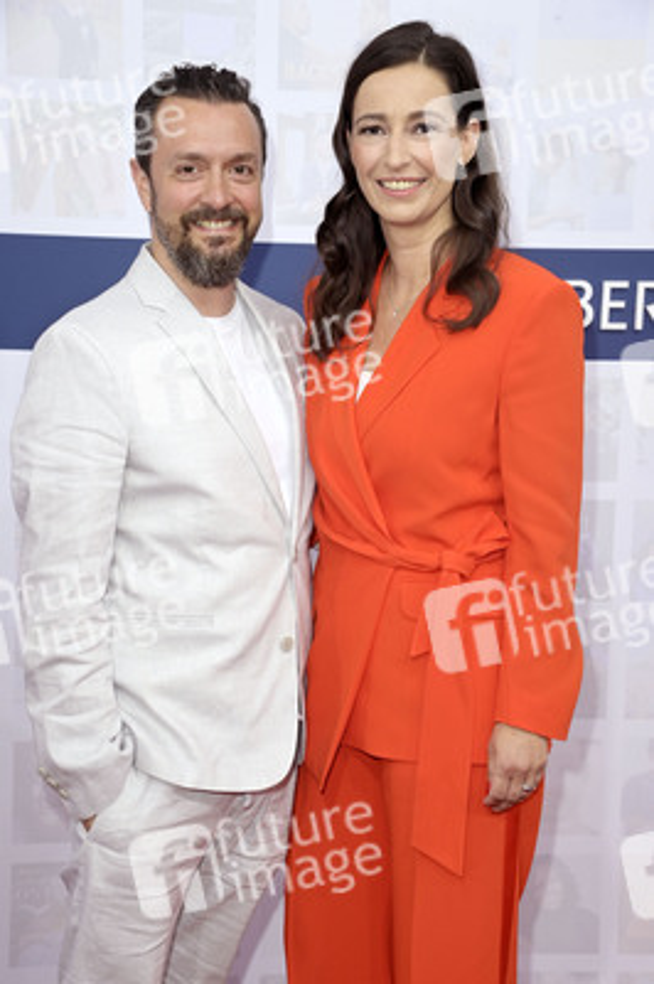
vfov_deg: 32.4
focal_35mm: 62
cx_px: 327
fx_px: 1692
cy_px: 492
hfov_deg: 21.9
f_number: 7.1
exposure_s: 1/200
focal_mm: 62
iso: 640
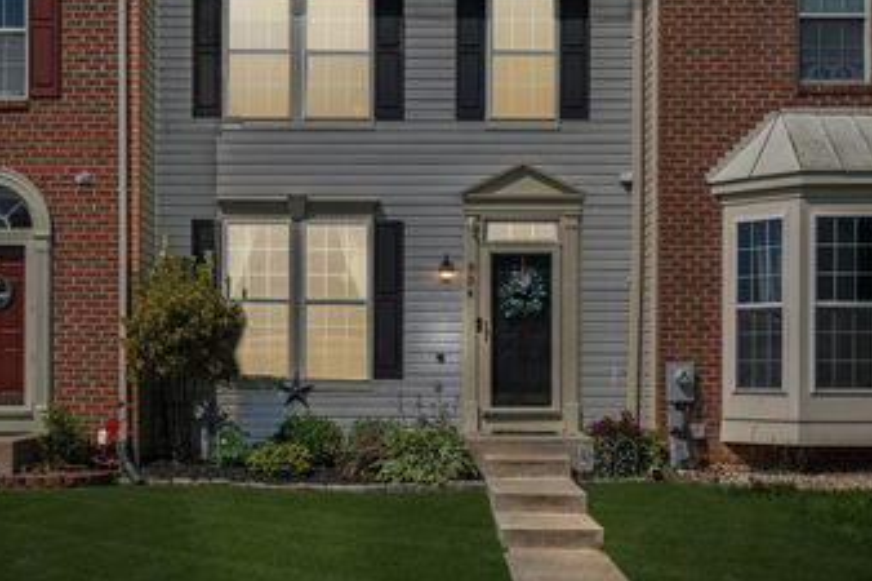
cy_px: 214
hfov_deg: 43.8
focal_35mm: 45
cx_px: 397
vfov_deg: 29.9
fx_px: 1082
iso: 200
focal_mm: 31.5
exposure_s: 1/1250
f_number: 8
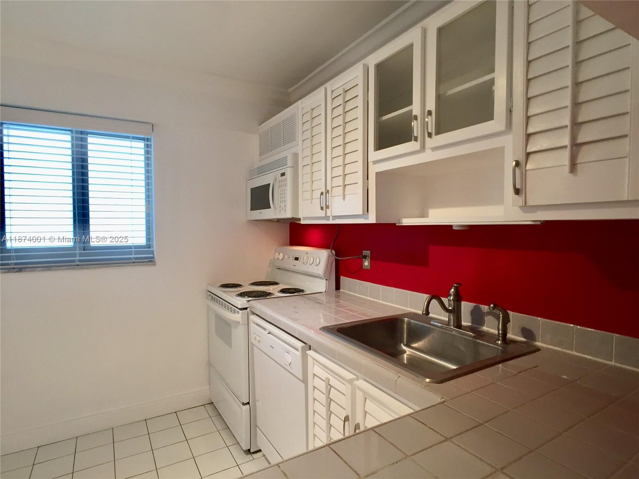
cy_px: 240
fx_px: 535
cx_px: 320
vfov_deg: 48.2
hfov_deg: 61.7
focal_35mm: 29
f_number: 2.2
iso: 40
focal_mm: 4.15
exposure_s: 1/30
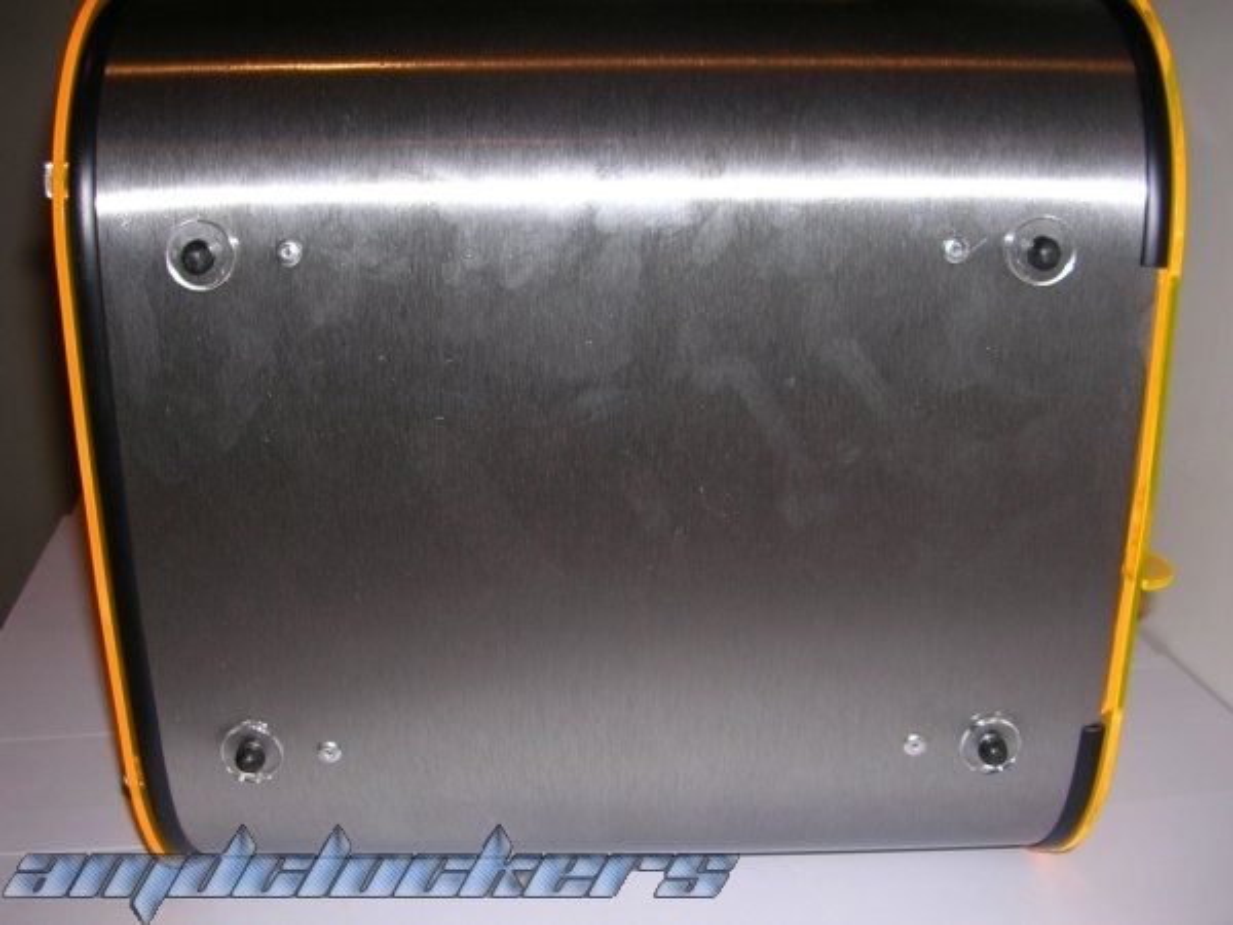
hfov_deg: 49.0
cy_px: 462
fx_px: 1354
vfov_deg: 37.7
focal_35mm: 38
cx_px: 616
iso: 50
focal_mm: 5.8
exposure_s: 1/60.1
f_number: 2.8
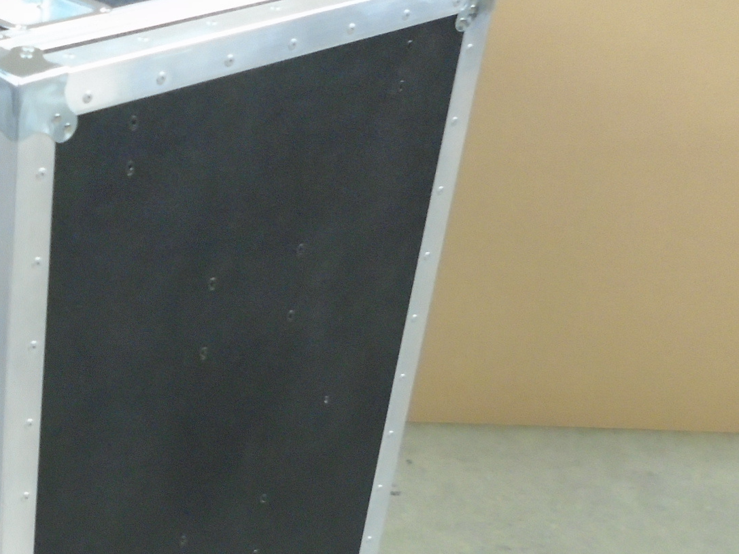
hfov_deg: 29.3
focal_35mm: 62
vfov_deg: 23.6
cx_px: 14
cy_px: 273
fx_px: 1323
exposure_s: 1/6
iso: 400
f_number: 3.2
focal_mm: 4.6
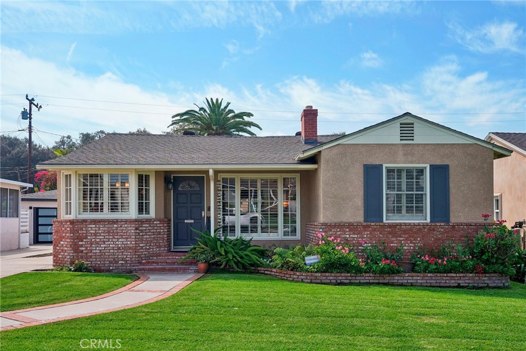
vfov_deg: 37.8
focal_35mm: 35
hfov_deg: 54.4
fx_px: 511
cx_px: 263
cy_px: 176
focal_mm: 35
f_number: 8
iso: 400
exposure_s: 1/400
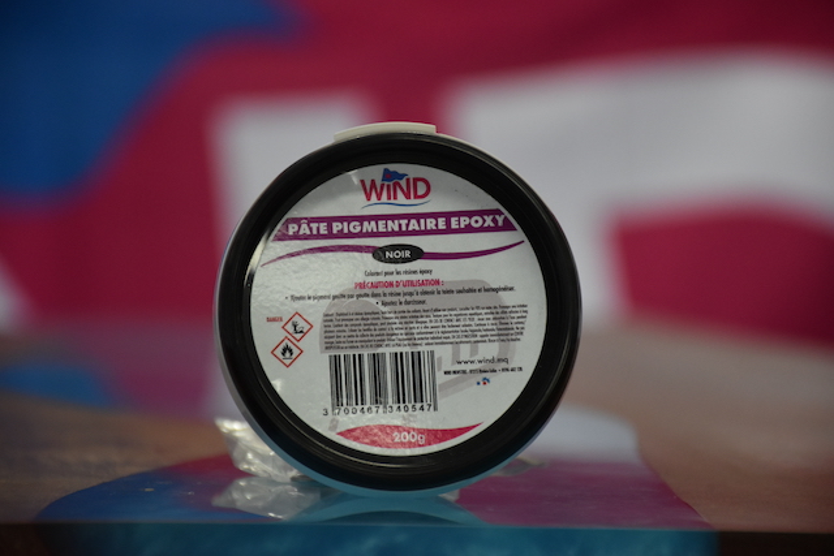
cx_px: 417
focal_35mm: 210
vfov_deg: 6.5
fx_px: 4866
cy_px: 278
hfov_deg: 9.8
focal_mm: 140
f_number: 5.6
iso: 1400
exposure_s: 1/125
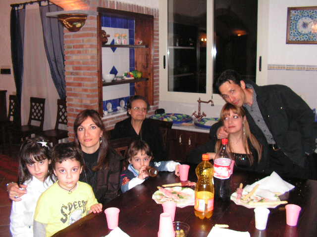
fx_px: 330
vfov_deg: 39.7
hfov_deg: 51.4
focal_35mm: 36
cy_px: 118
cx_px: 158
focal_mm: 6
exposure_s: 1/40
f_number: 3.2
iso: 200
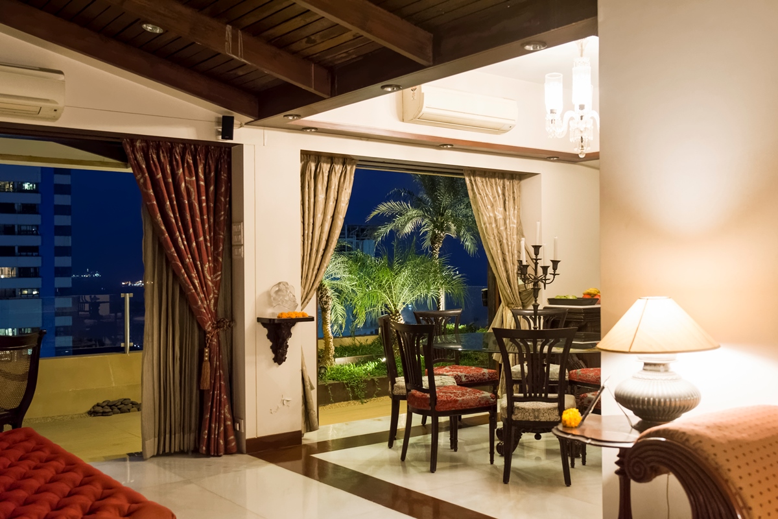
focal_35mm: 36
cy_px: 260
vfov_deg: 36.9
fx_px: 778
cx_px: 389
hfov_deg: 53.1
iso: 3200
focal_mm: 24
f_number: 2.8
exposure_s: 1/60
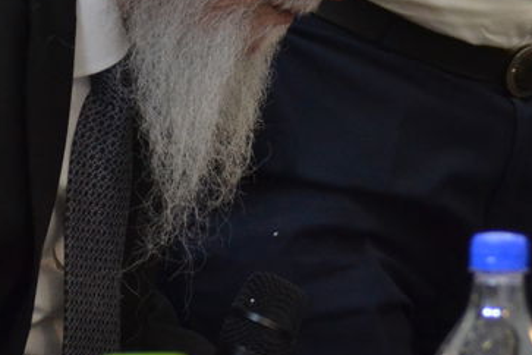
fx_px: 4448
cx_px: 261
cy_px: 158
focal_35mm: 301
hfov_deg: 6.8
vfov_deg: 4.6
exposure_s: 1/160
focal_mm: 52
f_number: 2.8
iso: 800
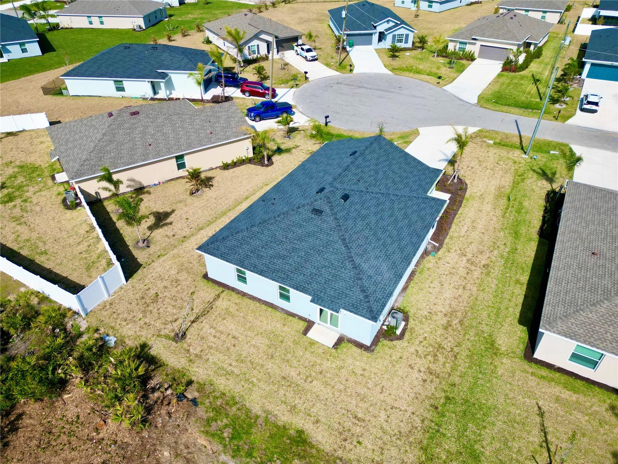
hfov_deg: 71.6
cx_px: 309
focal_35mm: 24
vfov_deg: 56.8
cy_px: 232
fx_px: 428
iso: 200
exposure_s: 1/4000
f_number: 1.7
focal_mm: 6.72
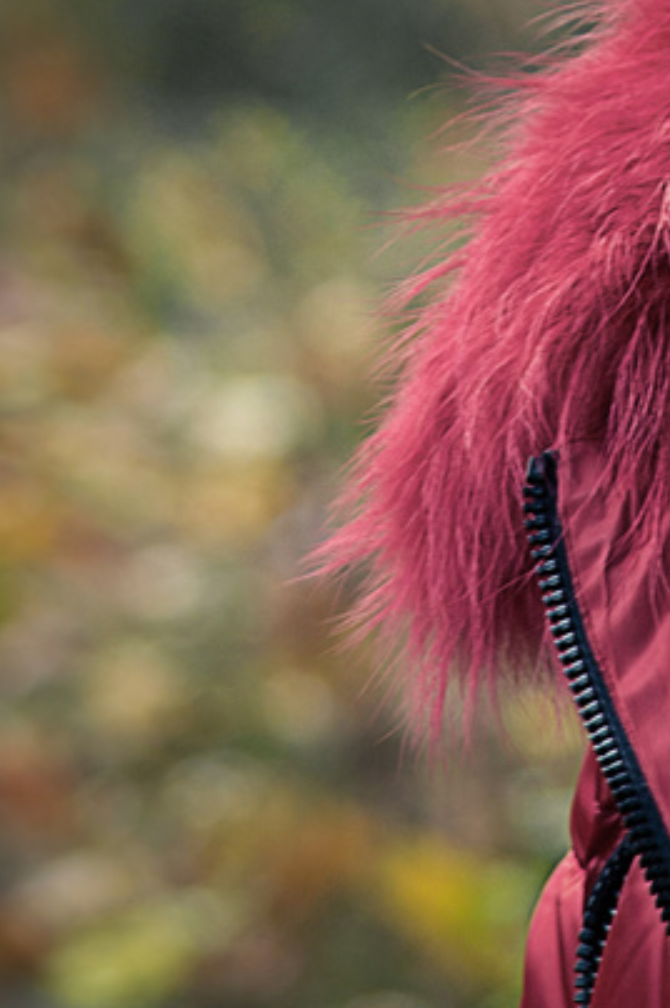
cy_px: -408
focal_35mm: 652
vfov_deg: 3.2
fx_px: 18224
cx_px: 1146
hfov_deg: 2.1
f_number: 5.6
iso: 100
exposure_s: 1/50
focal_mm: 125
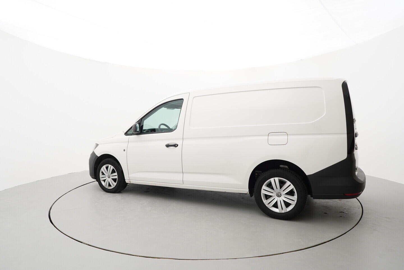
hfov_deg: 77.3
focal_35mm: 22
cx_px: 202
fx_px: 253
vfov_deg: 56.2
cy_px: 135
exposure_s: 1/80
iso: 250
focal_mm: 15
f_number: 5.6
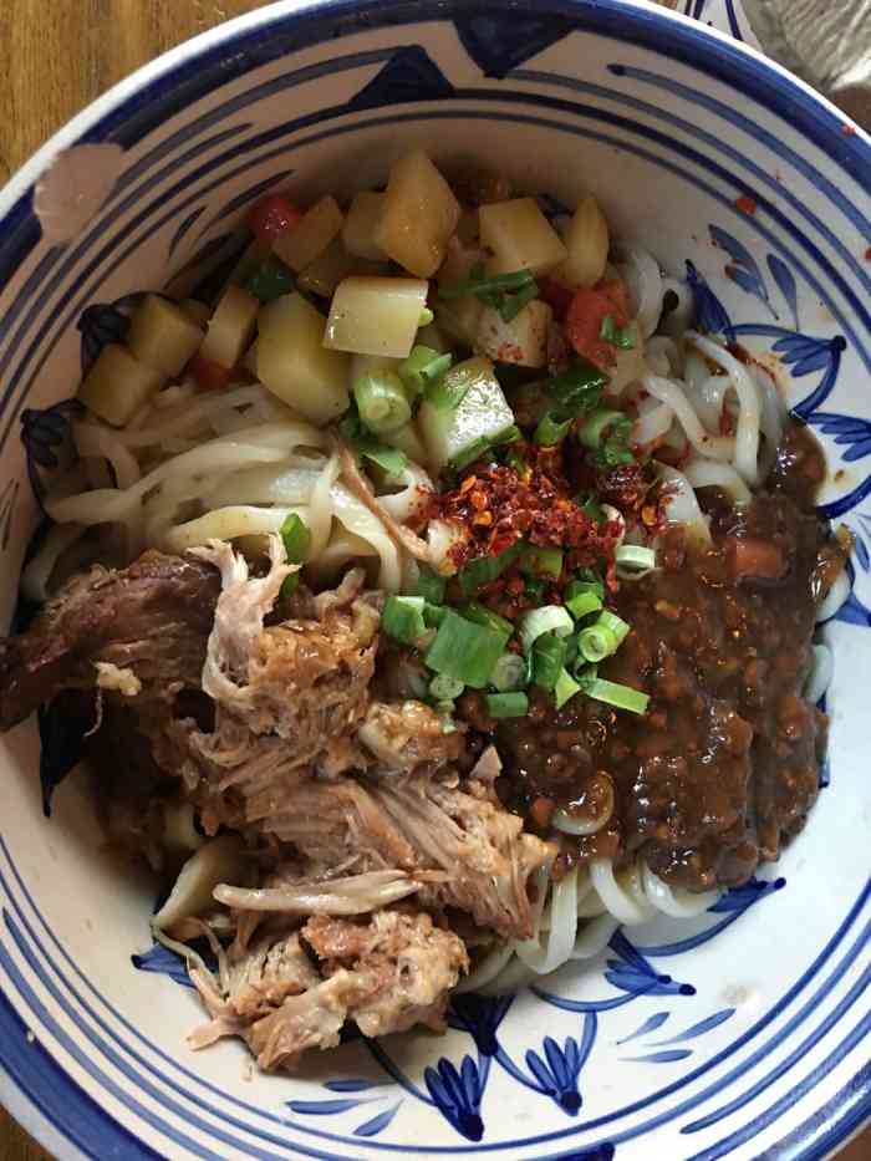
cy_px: 580
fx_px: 973
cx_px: 436
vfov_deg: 61.7
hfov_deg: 48.2
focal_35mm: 29
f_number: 2.2
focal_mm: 4.15
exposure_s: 1/10
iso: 80
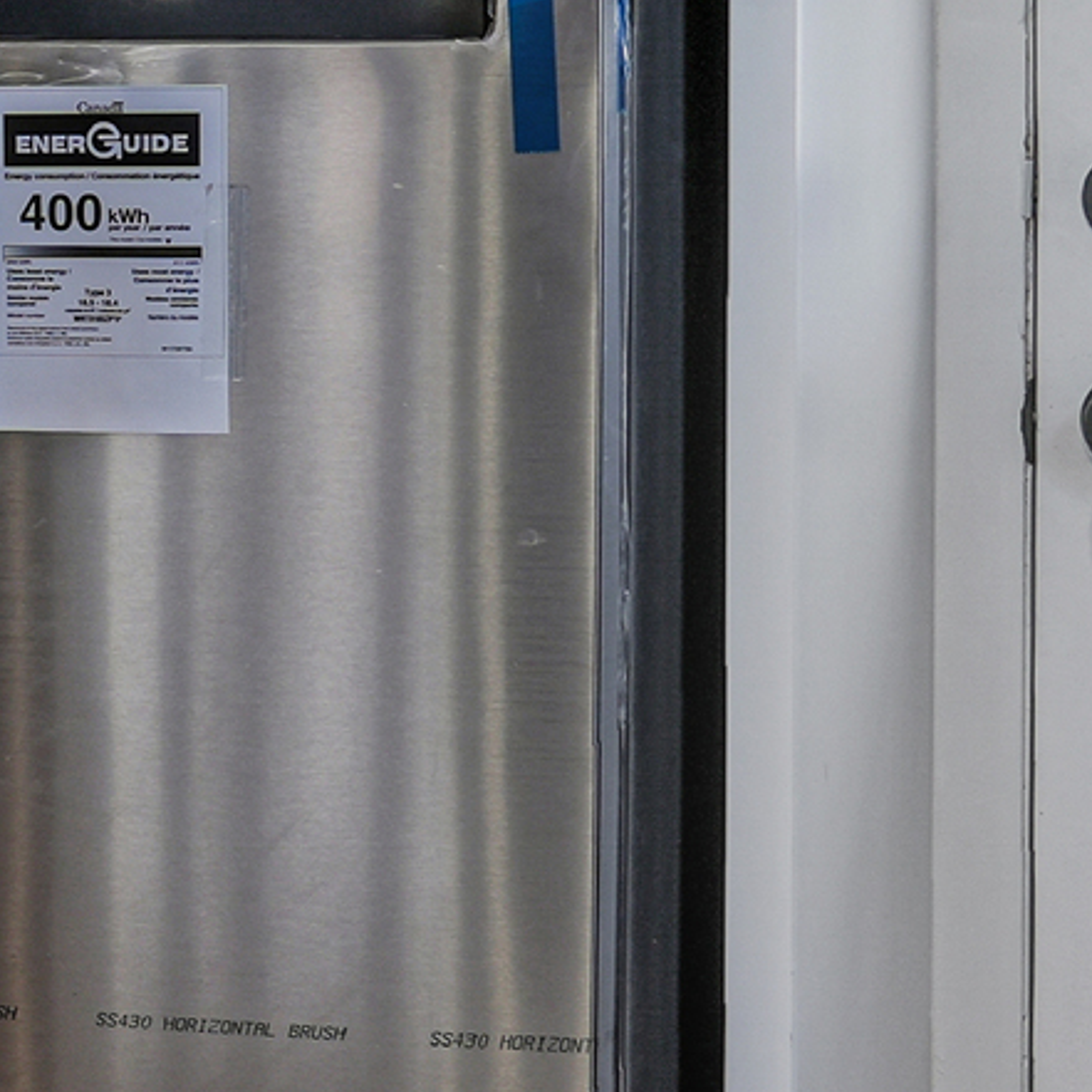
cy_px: -25
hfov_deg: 11.3
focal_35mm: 142
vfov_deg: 12.1
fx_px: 5068
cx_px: -953
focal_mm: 24
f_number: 9
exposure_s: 1/10
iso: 125
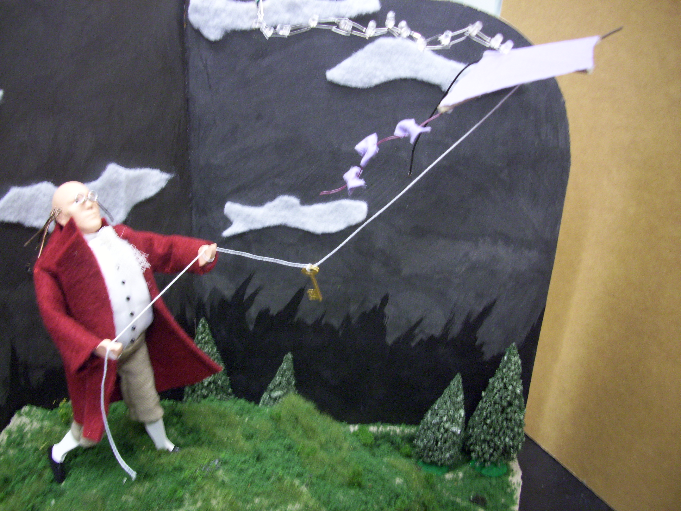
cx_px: 340
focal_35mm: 34
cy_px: 256
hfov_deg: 54.0
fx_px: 669
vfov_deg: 41.8
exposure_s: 1/8
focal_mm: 5.7
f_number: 2.9
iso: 160
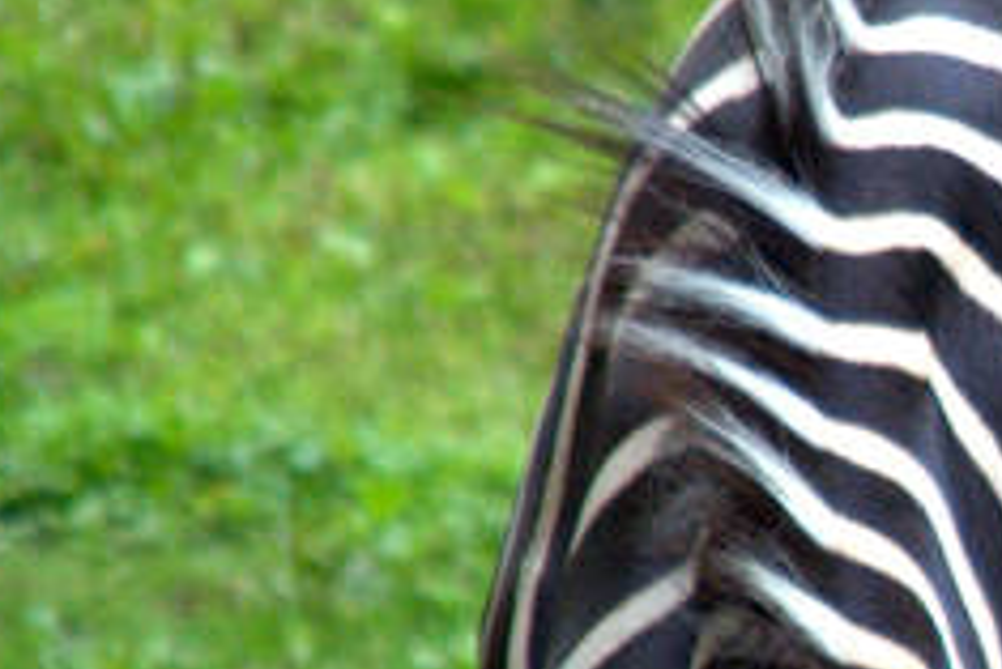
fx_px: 56980
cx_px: 1744
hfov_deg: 1.0
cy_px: 839
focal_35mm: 2046
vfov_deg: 0.7
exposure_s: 1/500
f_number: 6.3
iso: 450
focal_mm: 200
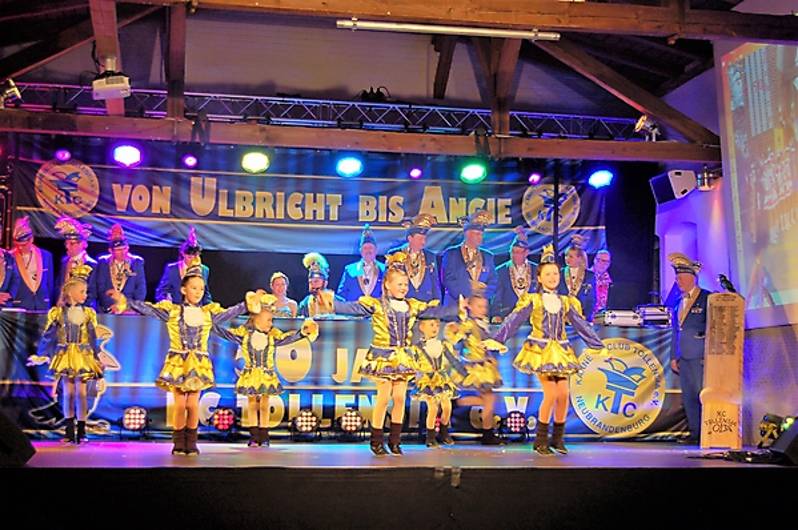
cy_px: 265
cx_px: 399
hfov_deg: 35.1
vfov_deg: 23.7
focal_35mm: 57
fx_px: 1262
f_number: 4.8
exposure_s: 1/50
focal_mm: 38
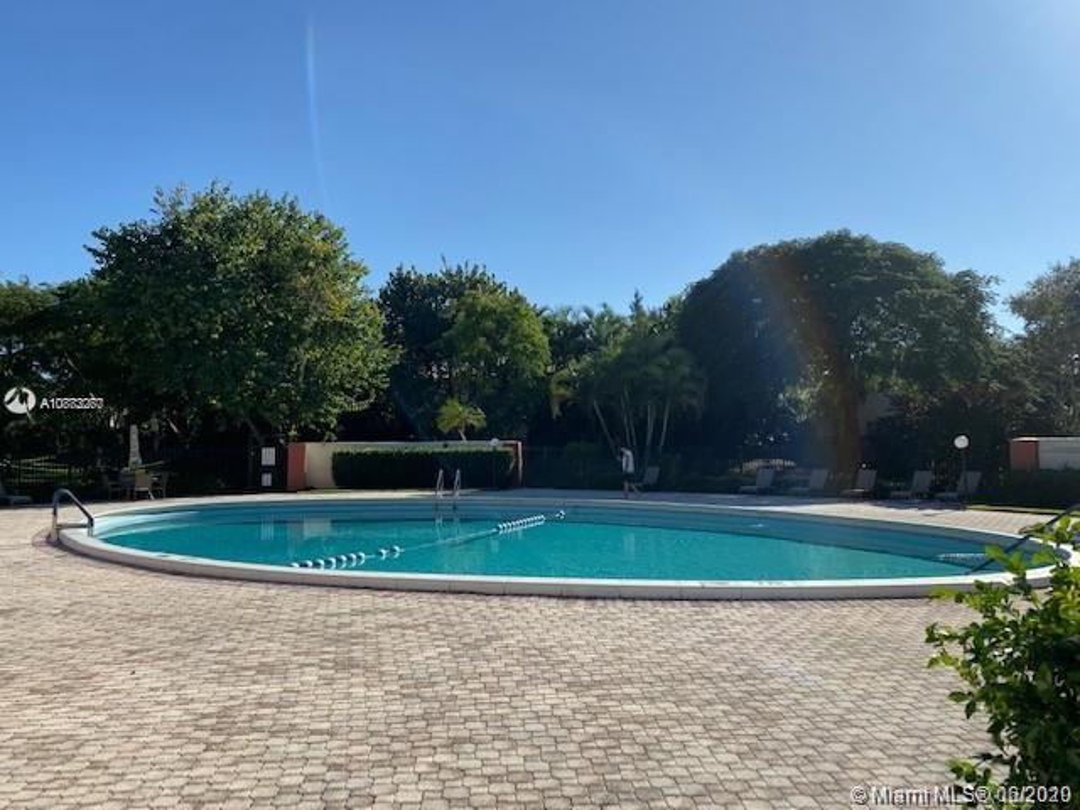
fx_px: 811
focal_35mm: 26
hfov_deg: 67.3
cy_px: 405
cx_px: 540
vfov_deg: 53.1
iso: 32
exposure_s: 1/3311
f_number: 1.8
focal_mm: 4.25
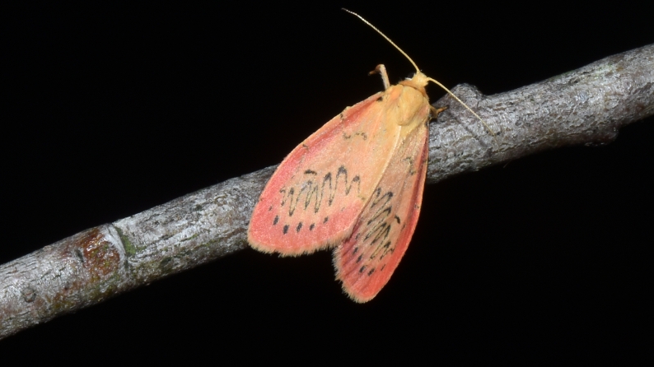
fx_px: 1647
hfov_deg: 22.5
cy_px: 152
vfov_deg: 12.7
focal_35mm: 95
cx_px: 325
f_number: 32
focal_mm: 60
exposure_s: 1/250
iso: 100
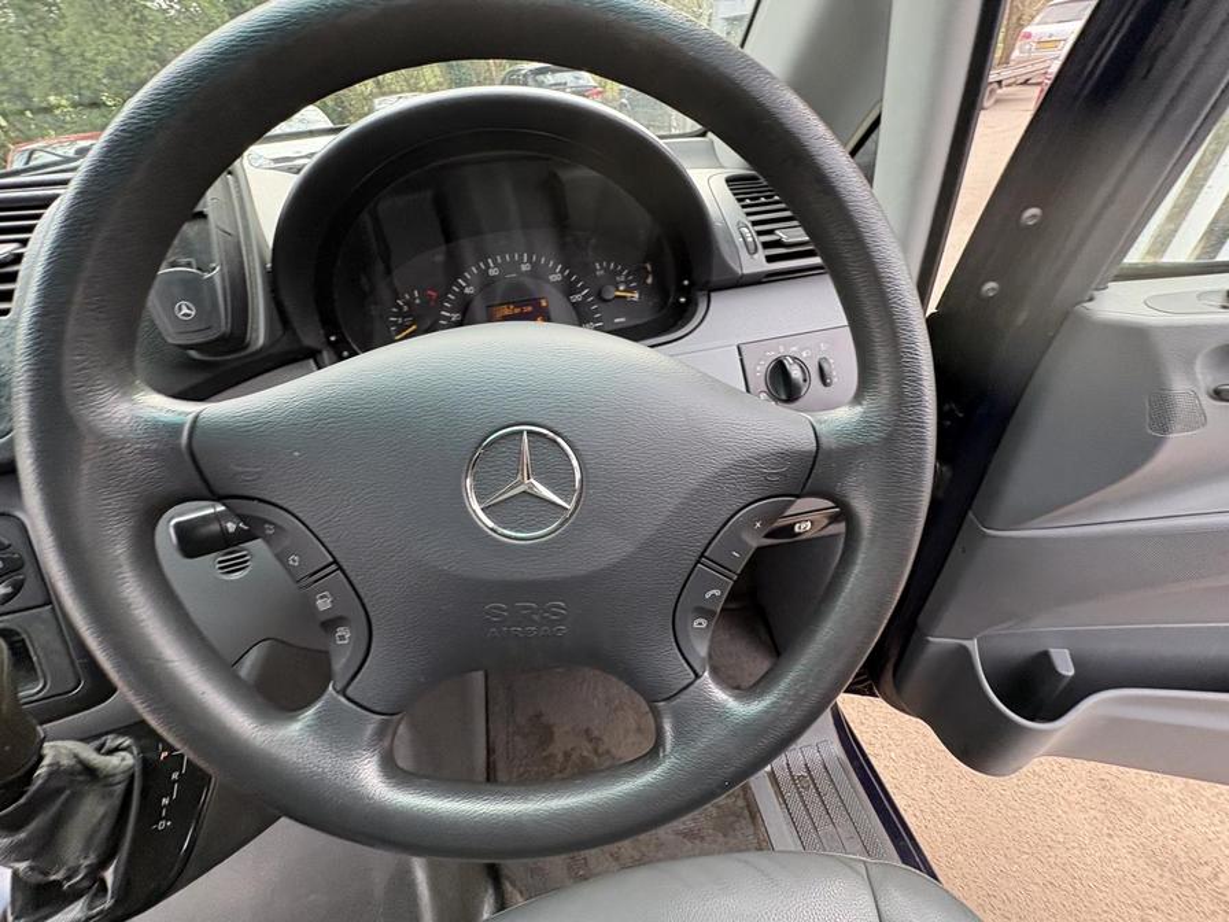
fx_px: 497
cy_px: 461
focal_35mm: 14
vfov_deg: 85.7
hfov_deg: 102.1
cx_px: 614
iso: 80
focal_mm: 2.22
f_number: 2.2
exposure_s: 1/99
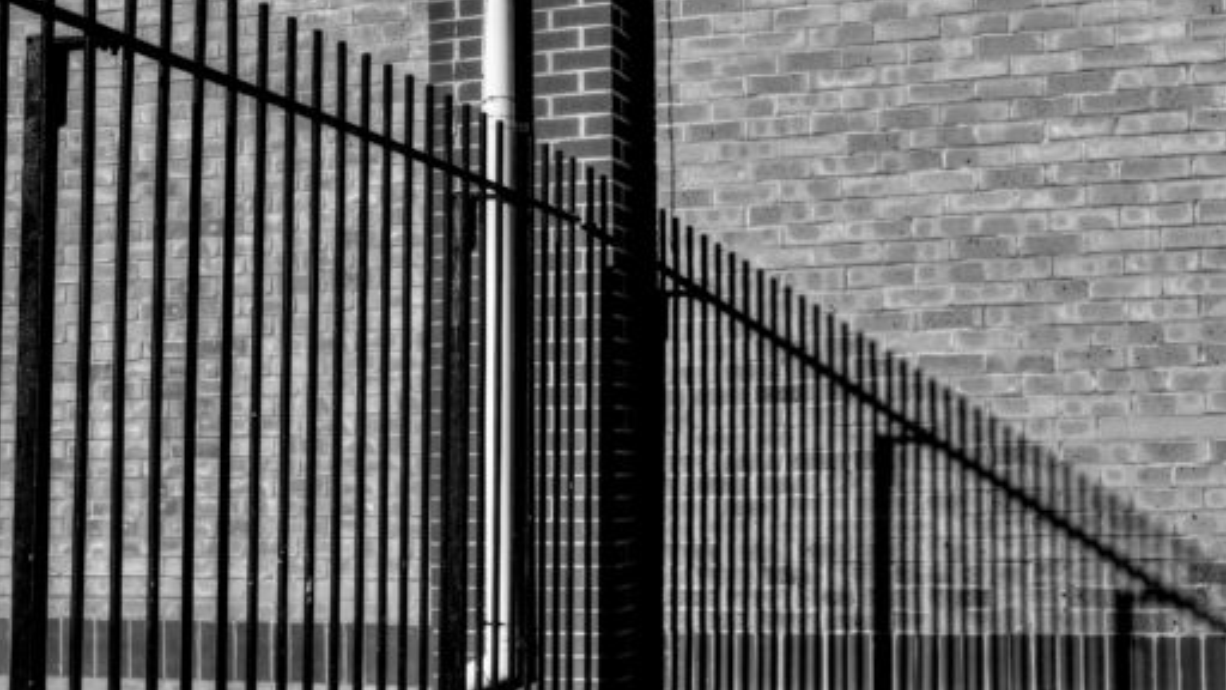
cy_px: 333
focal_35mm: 55
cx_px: 661
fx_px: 1788
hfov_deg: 37.8
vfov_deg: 21.8
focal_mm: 23
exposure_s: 1/400
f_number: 11
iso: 200
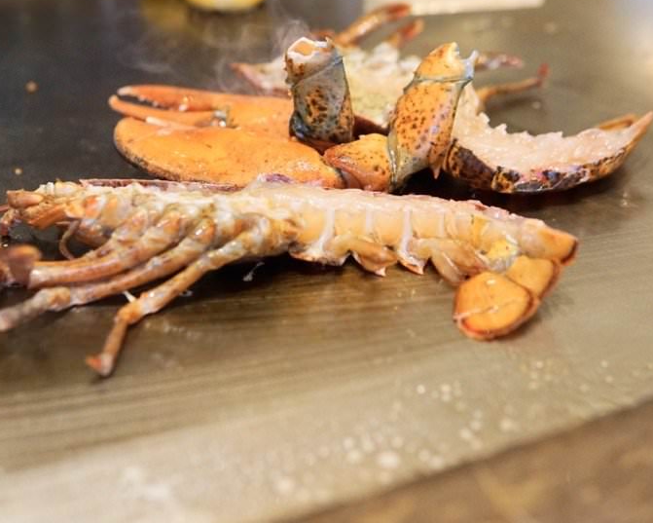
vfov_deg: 24.2
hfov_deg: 30.0
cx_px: 308
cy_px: 202
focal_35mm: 63
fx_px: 1218
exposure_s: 1/160
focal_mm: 30
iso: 1600
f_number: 2
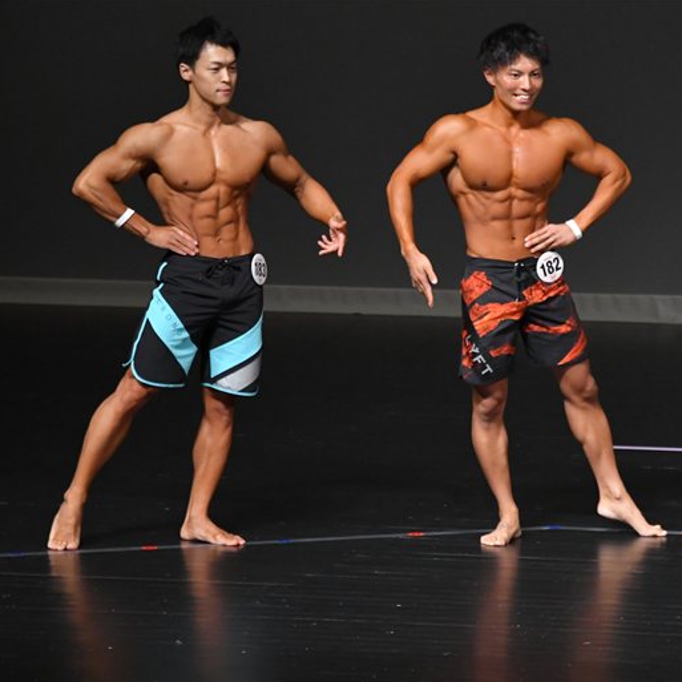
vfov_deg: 4.3
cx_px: 385
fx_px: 9005
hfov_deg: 4.3
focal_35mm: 404
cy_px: 340
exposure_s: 1/400
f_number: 5.6
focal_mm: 210
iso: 4000
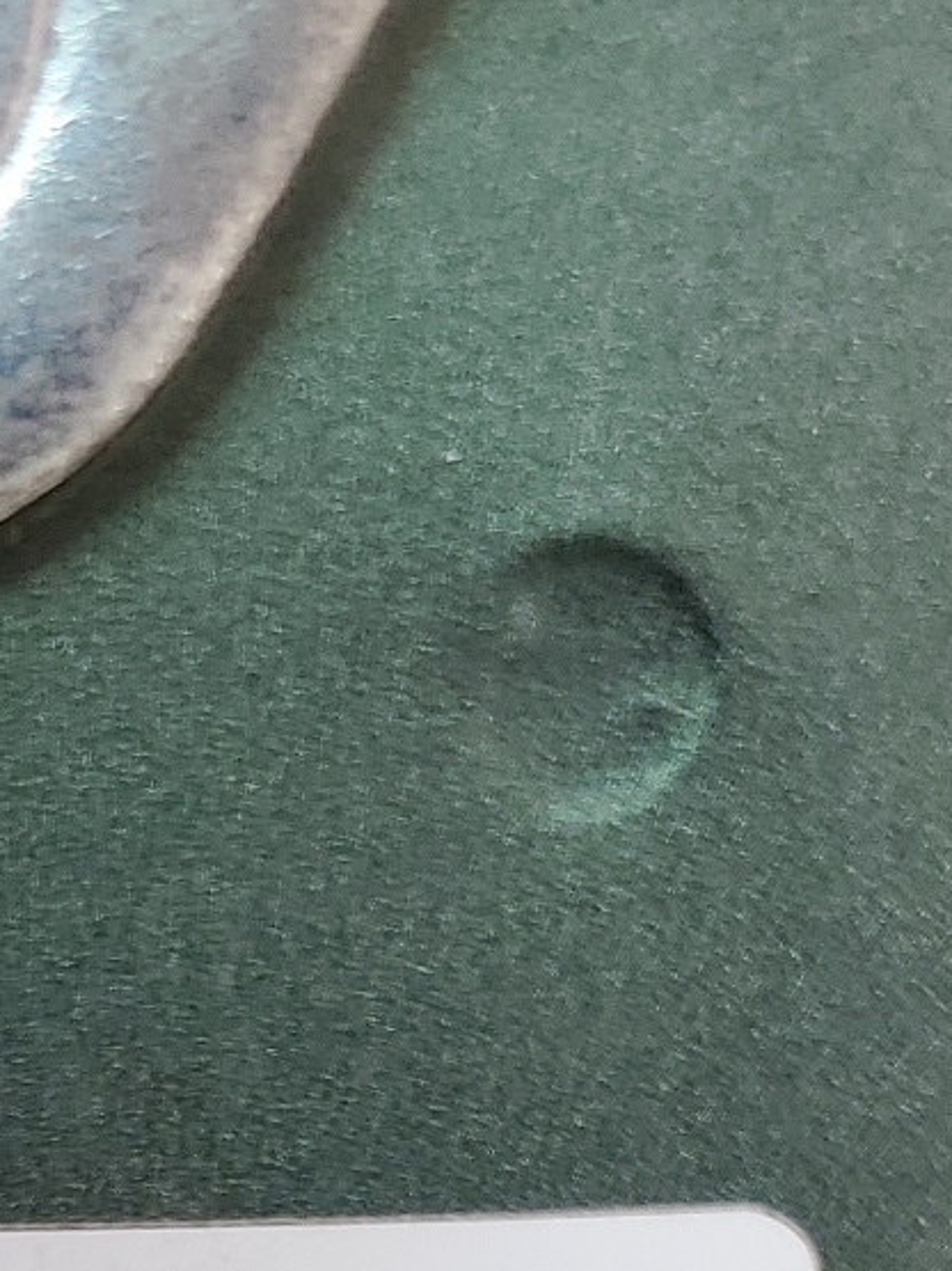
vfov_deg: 16.2
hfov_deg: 14.5
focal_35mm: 100
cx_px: -18
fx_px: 3668
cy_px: 2355
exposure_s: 1/141
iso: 50
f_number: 1.5
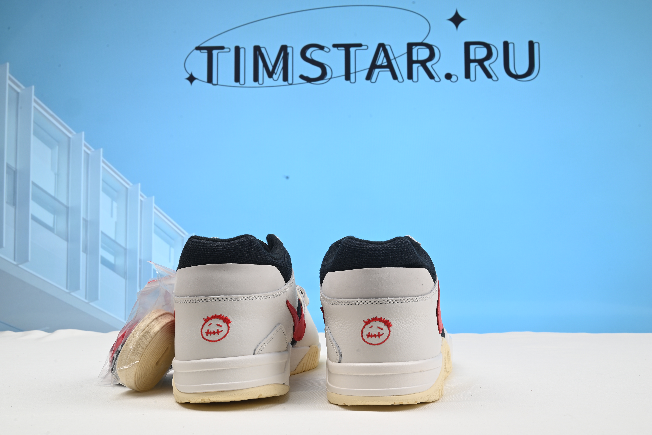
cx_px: 326
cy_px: 218
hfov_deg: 48.4
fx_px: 725
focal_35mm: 40
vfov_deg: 33.4
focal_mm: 40
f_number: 16
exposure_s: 1/2.5
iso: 100
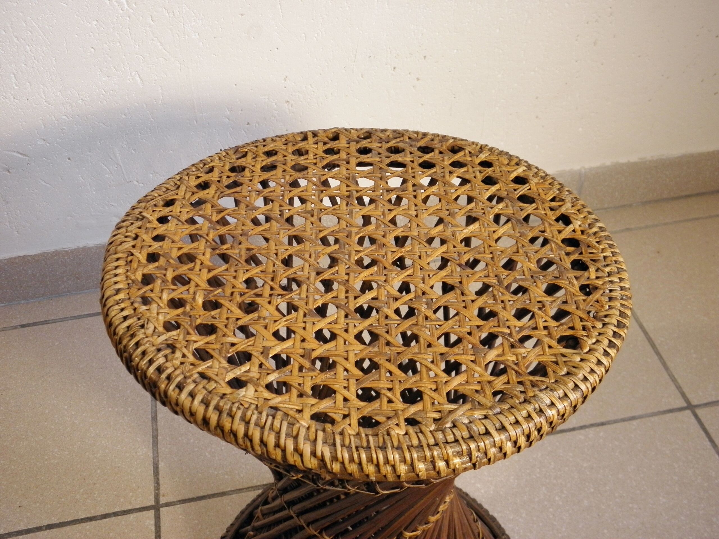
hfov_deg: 47.9
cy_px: 270
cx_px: 360
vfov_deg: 36.8
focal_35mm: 39
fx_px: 810
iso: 200
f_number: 3.8
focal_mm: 7.1
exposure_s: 1/40
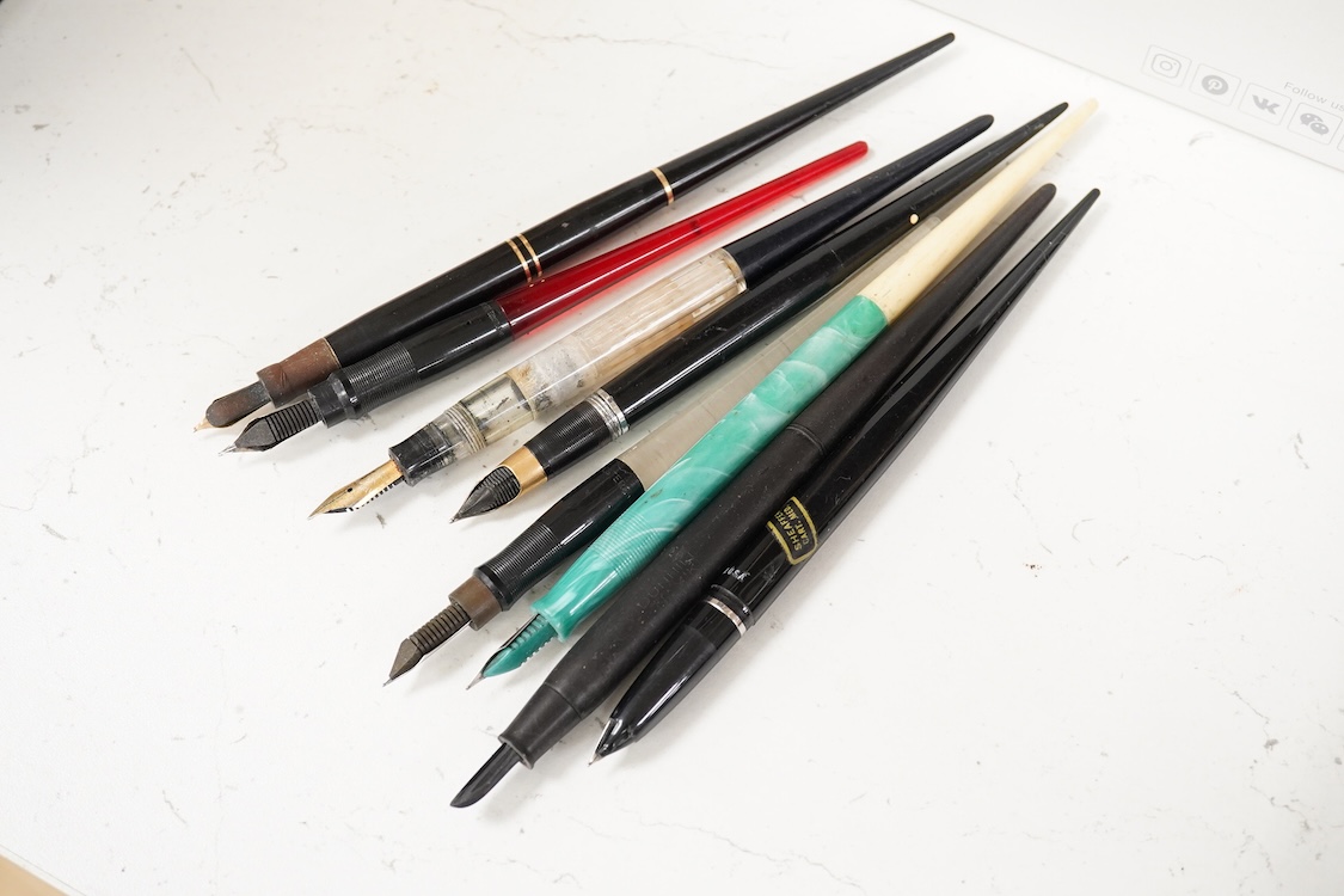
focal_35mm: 45
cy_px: 448
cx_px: 672
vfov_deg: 29.9
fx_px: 1680
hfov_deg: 43.6
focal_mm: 30
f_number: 8
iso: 2500
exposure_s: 1/100
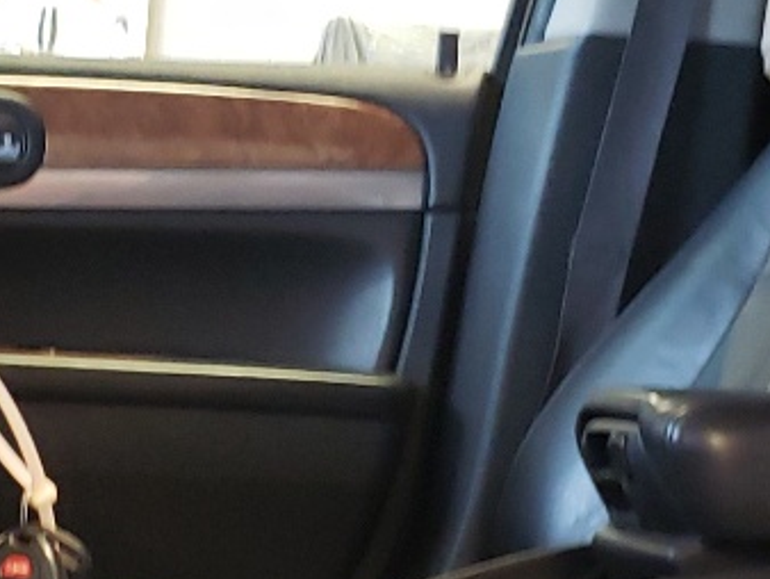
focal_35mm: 123
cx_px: 355
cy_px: 333
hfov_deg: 16.0
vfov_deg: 12.1
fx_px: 2738
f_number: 1.5
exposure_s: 1/40
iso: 250
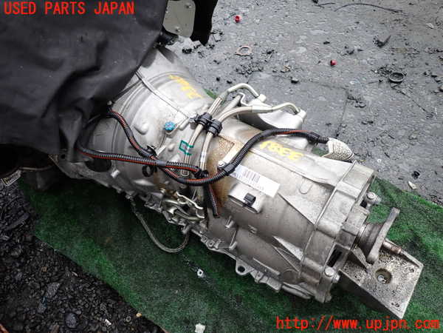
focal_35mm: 25
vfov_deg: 54.9
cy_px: 166
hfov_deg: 69.4
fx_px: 320
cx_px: 222
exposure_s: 1/80
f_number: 2
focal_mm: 4.5
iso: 100
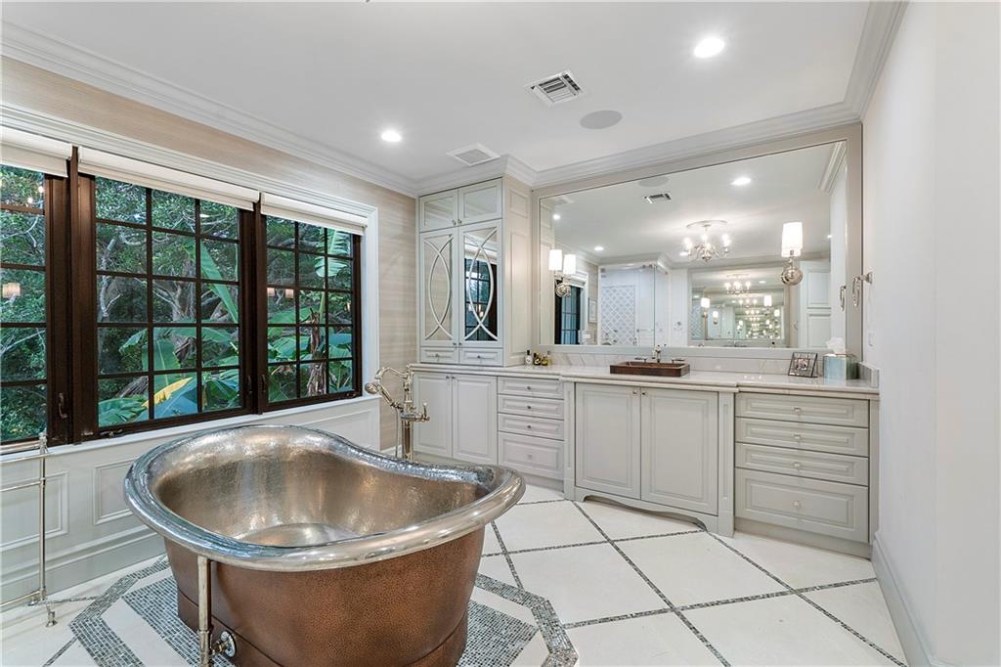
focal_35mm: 15
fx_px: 417
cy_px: 334
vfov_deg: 77.3
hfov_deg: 100.4
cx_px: 500
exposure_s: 1/3
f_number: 11
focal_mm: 10
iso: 160
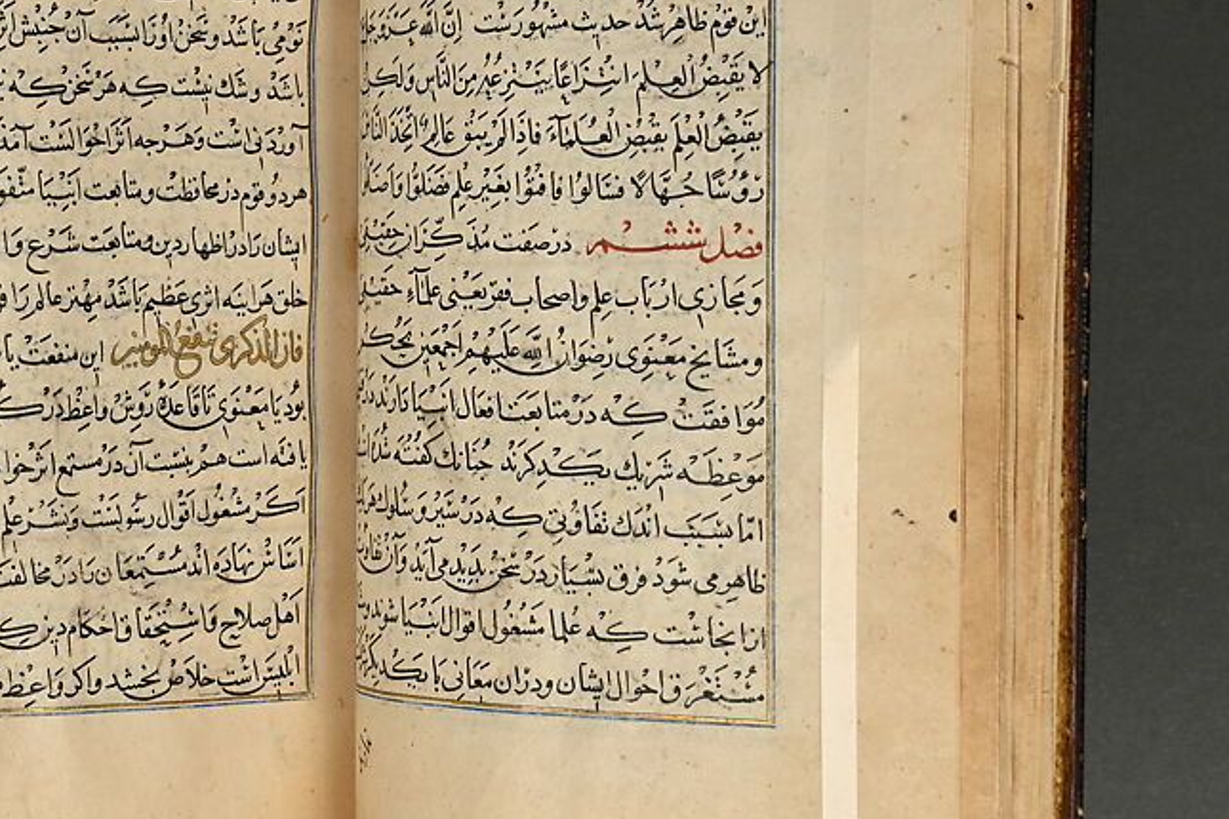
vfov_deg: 12.9
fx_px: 3618
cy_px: 274
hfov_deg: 19.2
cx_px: 345
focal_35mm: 106
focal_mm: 57
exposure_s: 1/30
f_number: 13
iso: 250
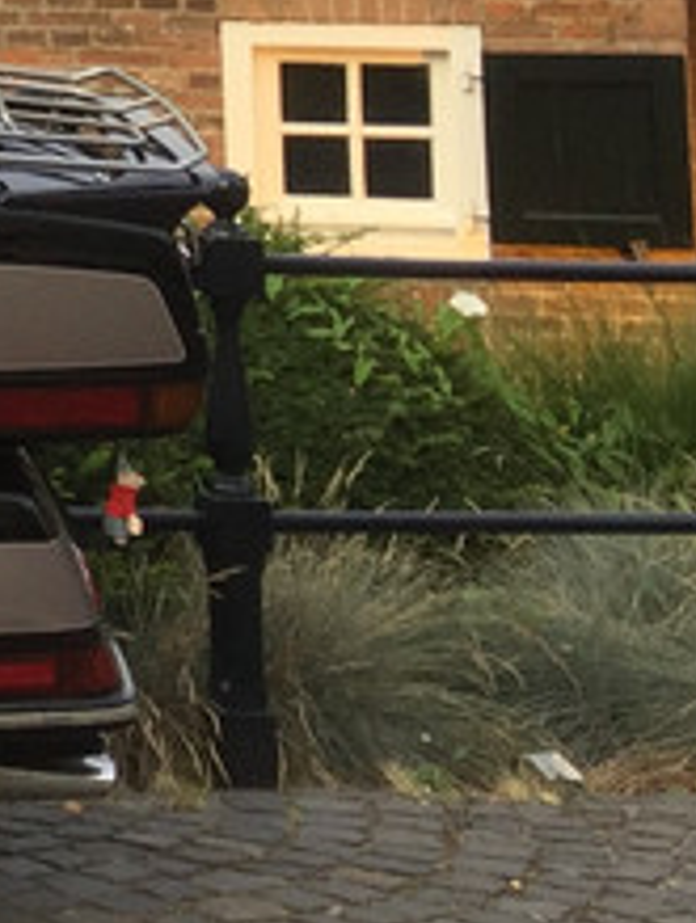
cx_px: -1314
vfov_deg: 13.4
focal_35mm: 141
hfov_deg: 8.9
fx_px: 3769
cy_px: -341
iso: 32
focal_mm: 4.15
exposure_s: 1/284
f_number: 2.2
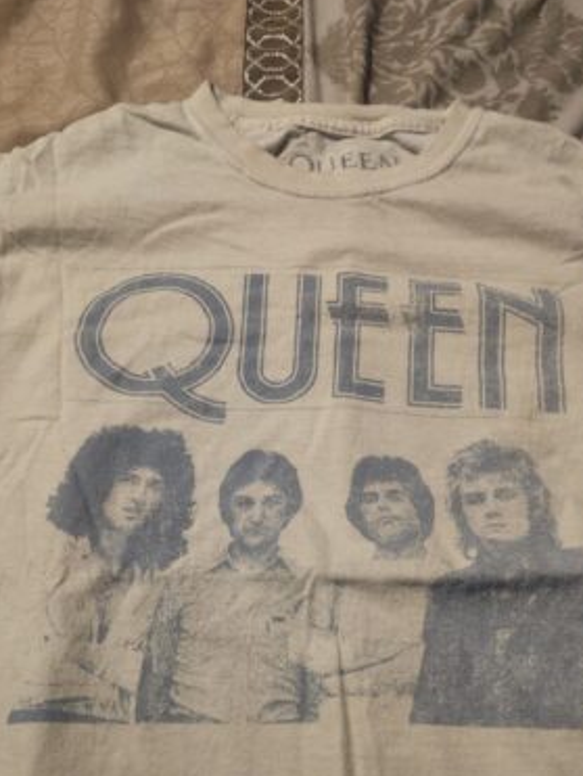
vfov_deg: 54.6
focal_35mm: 33
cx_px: 297
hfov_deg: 43.0
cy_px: 490
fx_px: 740
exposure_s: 1/40
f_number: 1.7
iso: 640
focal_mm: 6.3
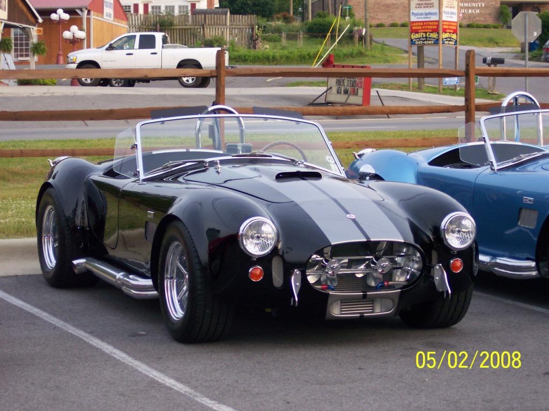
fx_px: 1807
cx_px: 274
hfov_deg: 17.3
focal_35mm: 114
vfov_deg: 13.0
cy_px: 206
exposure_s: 1/90
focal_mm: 24
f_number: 4.8
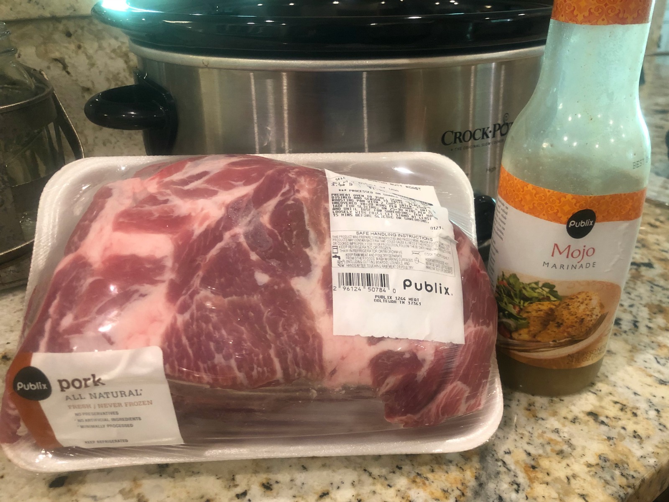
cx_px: 334
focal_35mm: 28
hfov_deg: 63.4
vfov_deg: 49.7
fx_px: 541
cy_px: 251
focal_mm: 4
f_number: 1.8
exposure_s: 1/17
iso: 100
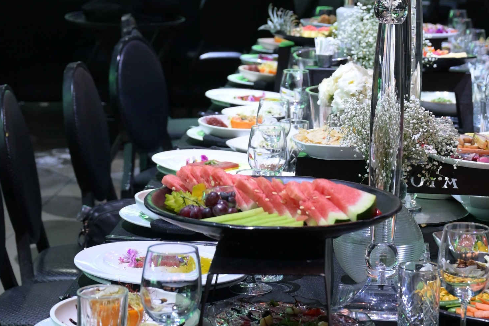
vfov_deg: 13.0
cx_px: 407
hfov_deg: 19.4
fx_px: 1413
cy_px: -9
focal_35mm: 104
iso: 1600
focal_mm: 40
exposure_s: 1/60
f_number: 4
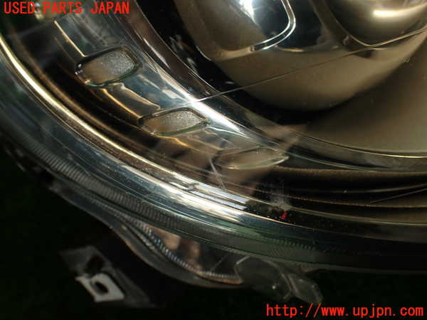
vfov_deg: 46.8
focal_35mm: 30
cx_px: 214
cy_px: 160
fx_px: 370
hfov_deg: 60.0
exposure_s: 1/80
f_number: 3.2
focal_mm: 5.4
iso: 100
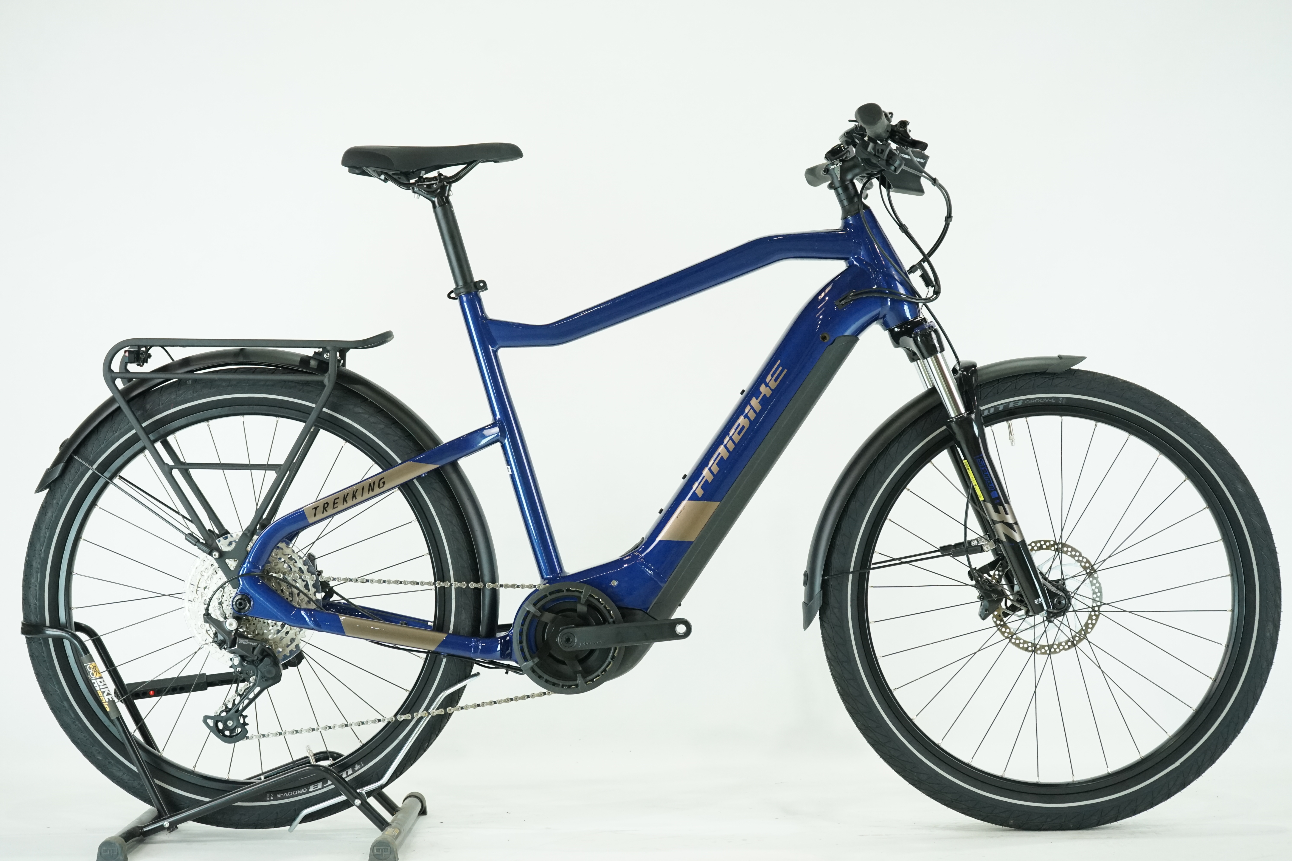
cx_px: 646
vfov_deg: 21.6
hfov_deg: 31.9
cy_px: 430
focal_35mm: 63
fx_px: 2261
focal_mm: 63
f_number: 6.3
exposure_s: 1/200
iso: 2500
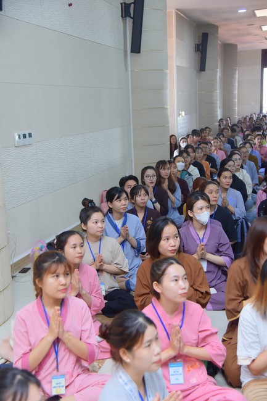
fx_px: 557
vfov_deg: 39.6
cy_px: 200
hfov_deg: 27.0
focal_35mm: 50
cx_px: 134
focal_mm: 50
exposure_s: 1/125
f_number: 4.5
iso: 800
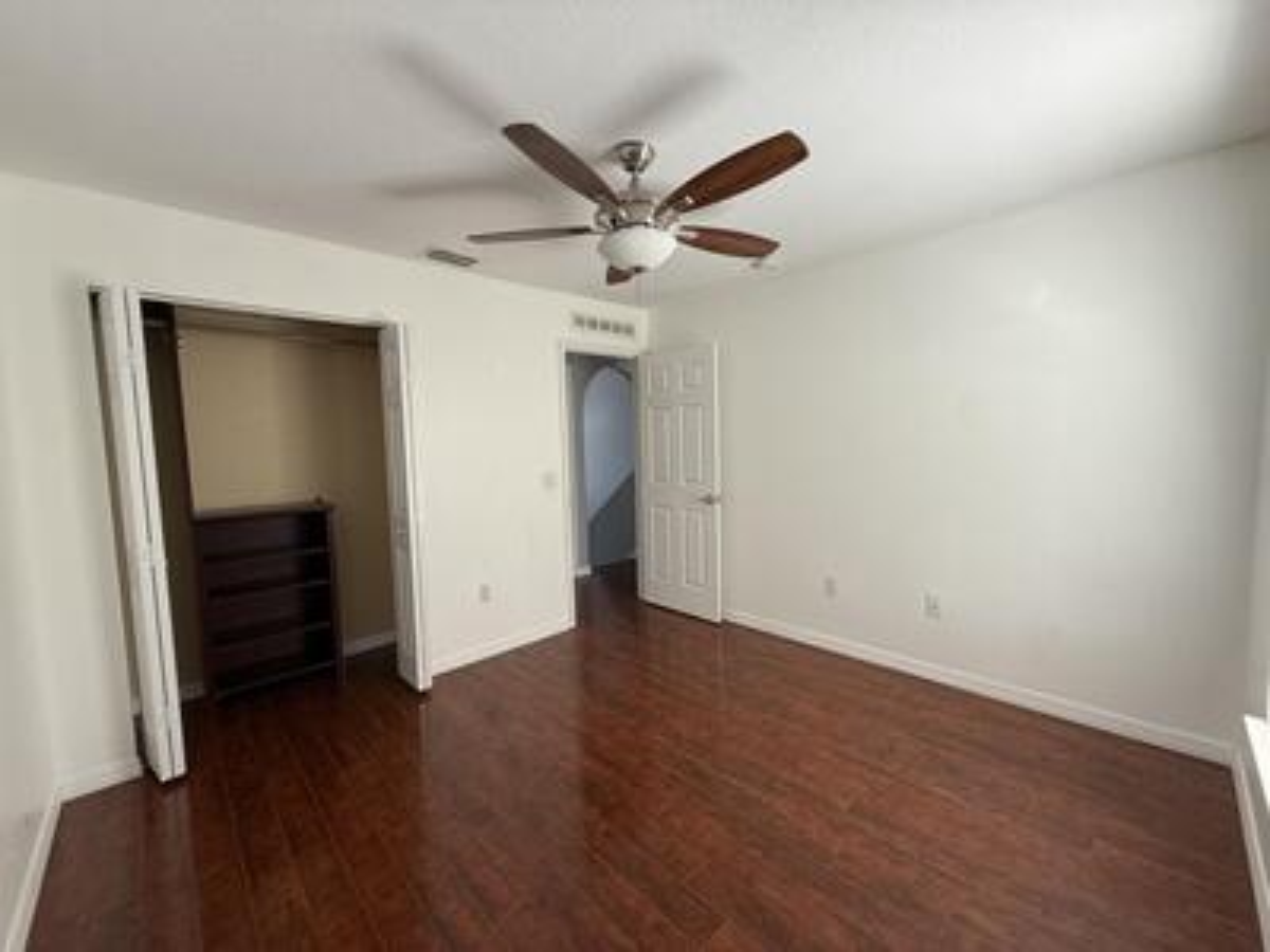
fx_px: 514
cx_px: 635
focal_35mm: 14
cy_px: 476
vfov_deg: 85.7
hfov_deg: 102.1
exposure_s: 1/99
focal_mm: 2.22
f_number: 2.2
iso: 64
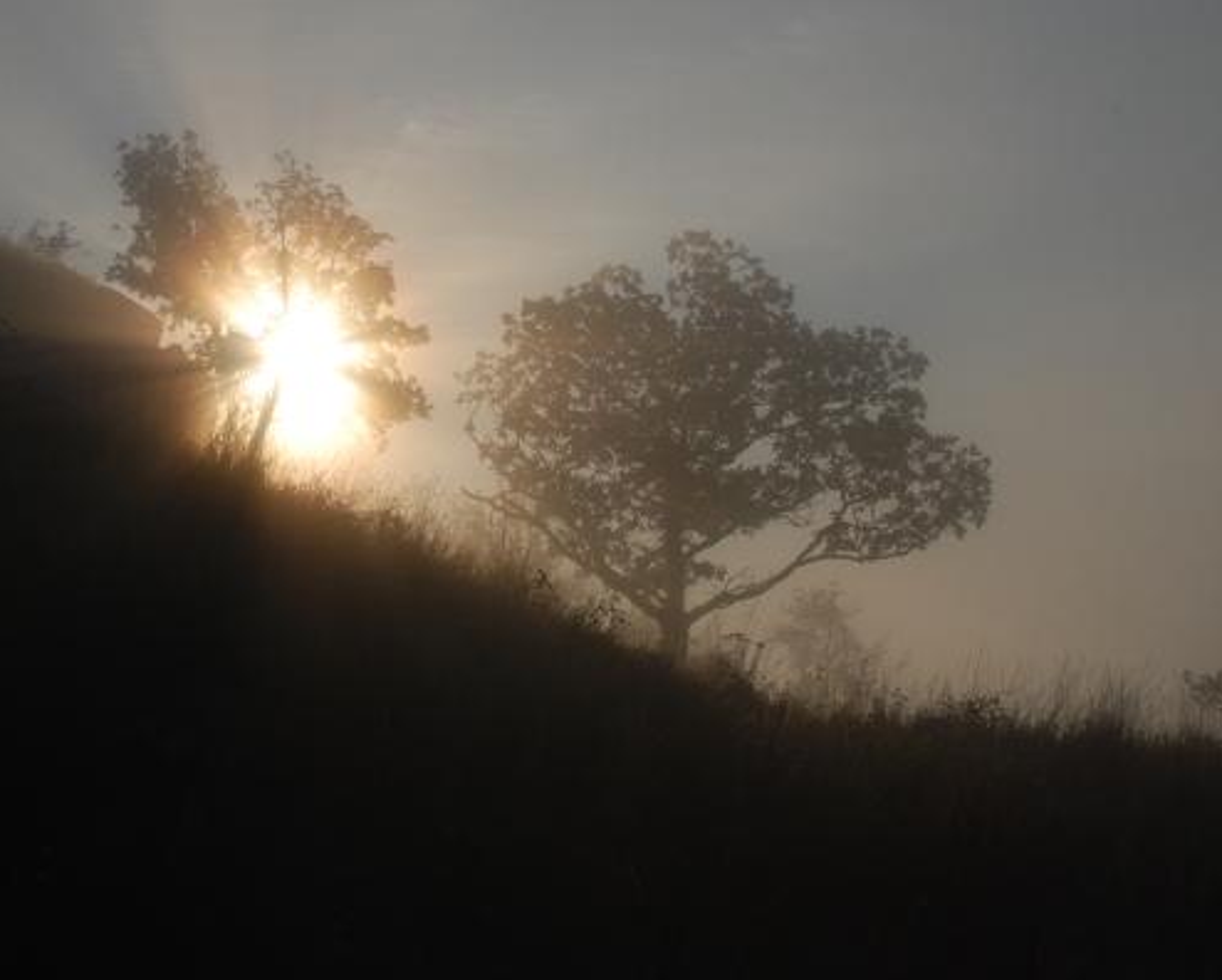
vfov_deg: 36.5
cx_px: 621
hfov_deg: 44.8
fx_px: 1484
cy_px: 490
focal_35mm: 41
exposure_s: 1/1600
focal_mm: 24
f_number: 20
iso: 400
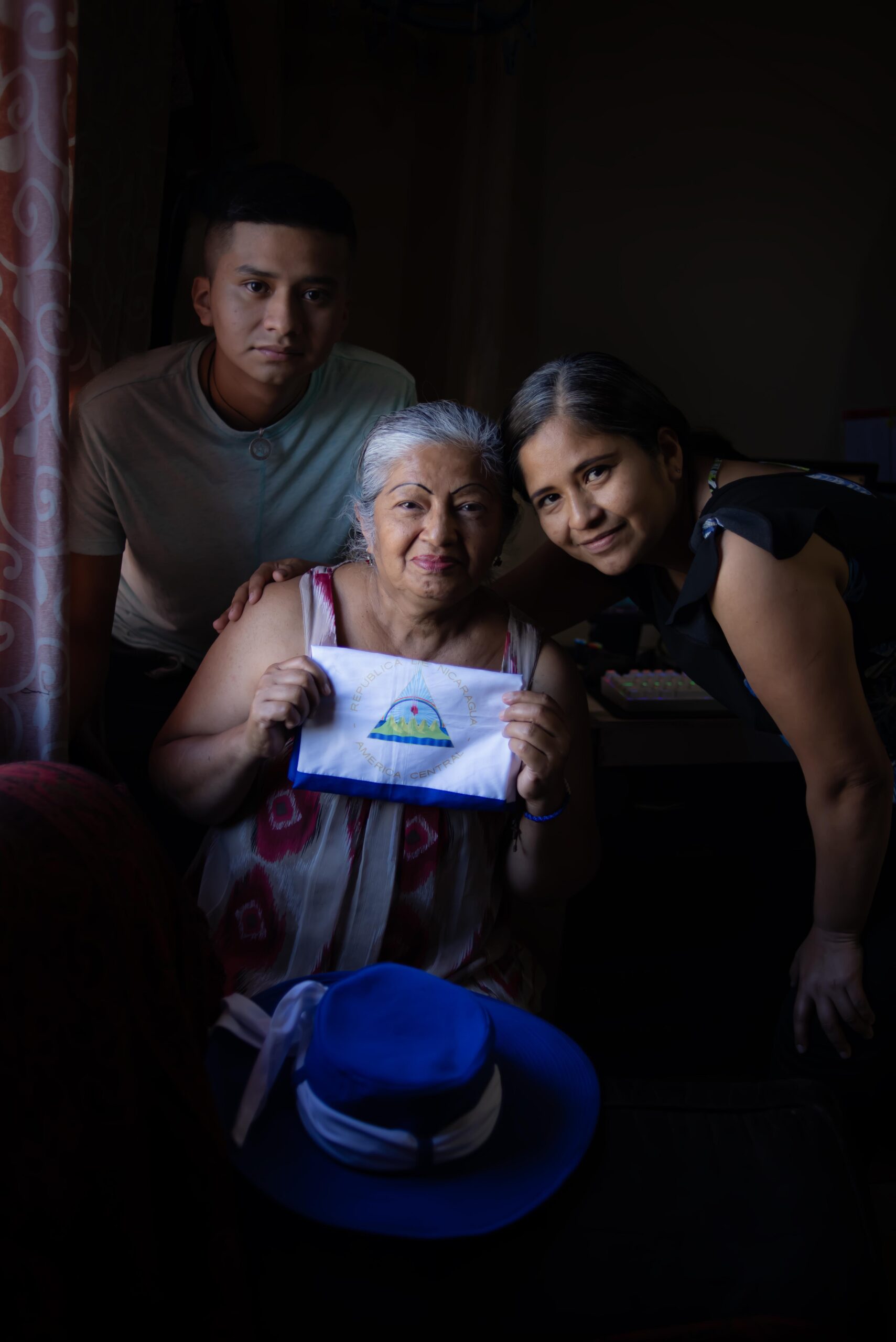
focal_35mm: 35
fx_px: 1305
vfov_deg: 54.4
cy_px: 671
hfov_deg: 37.9
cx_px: 448
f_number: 2
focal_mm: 35
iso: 200
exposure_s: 1/125
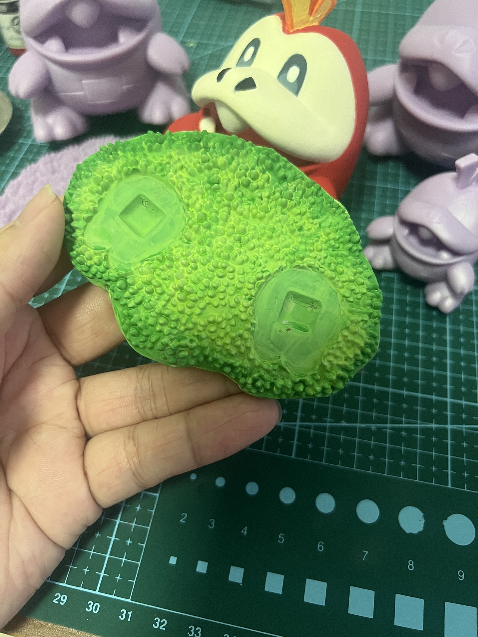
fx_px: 479
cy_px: 318
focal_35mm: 26
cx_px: 239
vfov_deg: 67.3
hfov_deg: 53.1
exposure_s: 1/55
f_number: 1.5
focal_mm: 5.7
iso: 500
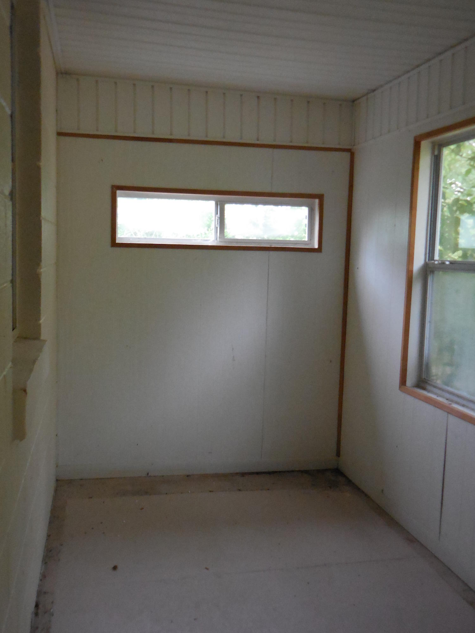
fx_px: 604
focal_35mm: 33
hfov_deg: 42.9
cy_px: 316
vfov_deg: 55.4
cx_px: 238
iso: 800
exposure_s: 1/125
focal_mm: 5.9
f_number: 3.7
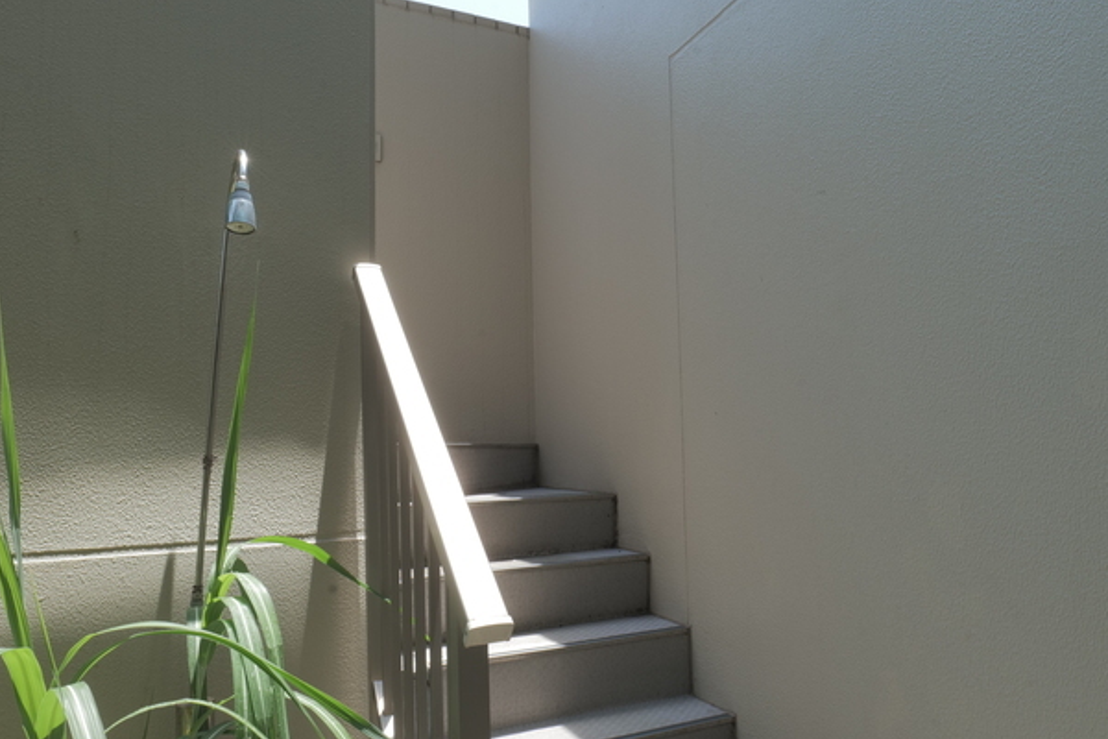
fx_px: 800
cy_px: 382
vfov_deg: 49.5
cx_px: 680
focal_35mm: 26
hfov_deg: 68.5
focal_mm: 20
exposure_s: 1/60
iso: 640
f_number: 22
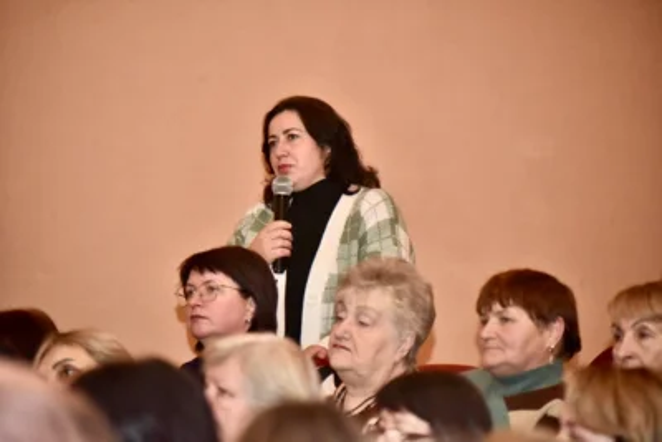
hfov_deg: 10.3
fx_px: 3679
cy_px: 221
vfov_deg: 6.9
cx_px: 331
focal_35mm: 200
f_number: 5.6
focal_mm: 200
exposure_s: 1/160
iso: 2500
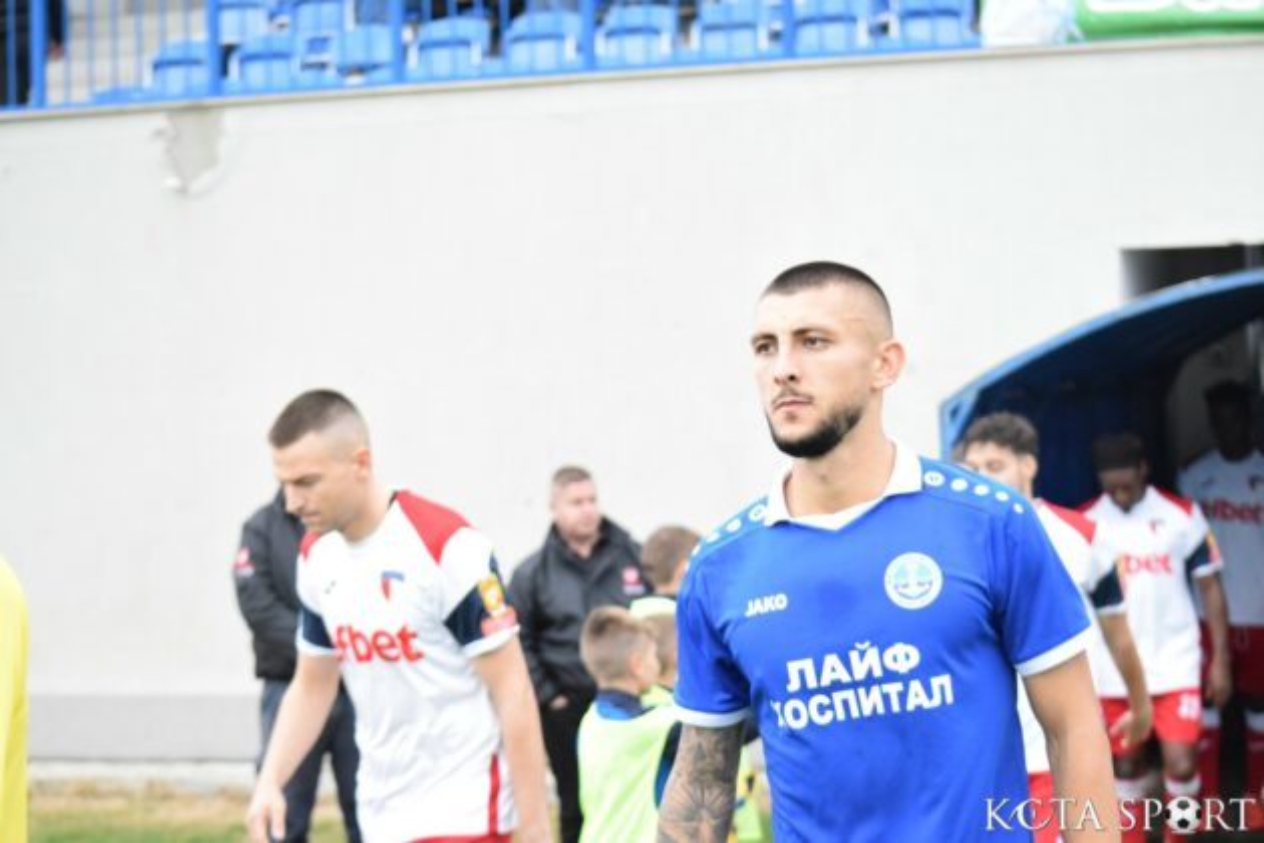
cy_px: 422
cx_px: 632
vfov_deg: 15.7
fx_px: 3054
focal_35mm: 87
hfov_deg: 23.4
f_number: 4.5
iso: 3200
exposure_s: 1/1250
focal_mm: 58
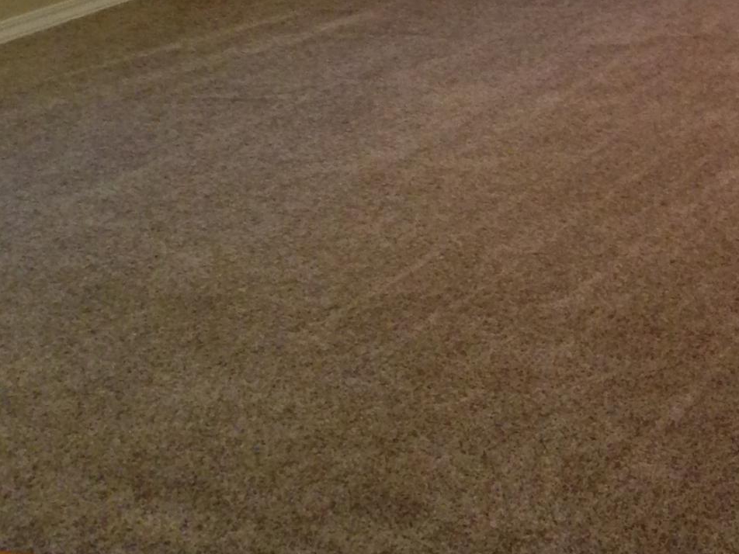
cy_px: -274
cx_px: 1014
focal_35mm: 104
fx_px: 2220
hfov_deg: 17.5
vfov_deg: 13.4
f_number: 2.4
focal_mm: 4.12
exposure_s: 1/20
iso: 160
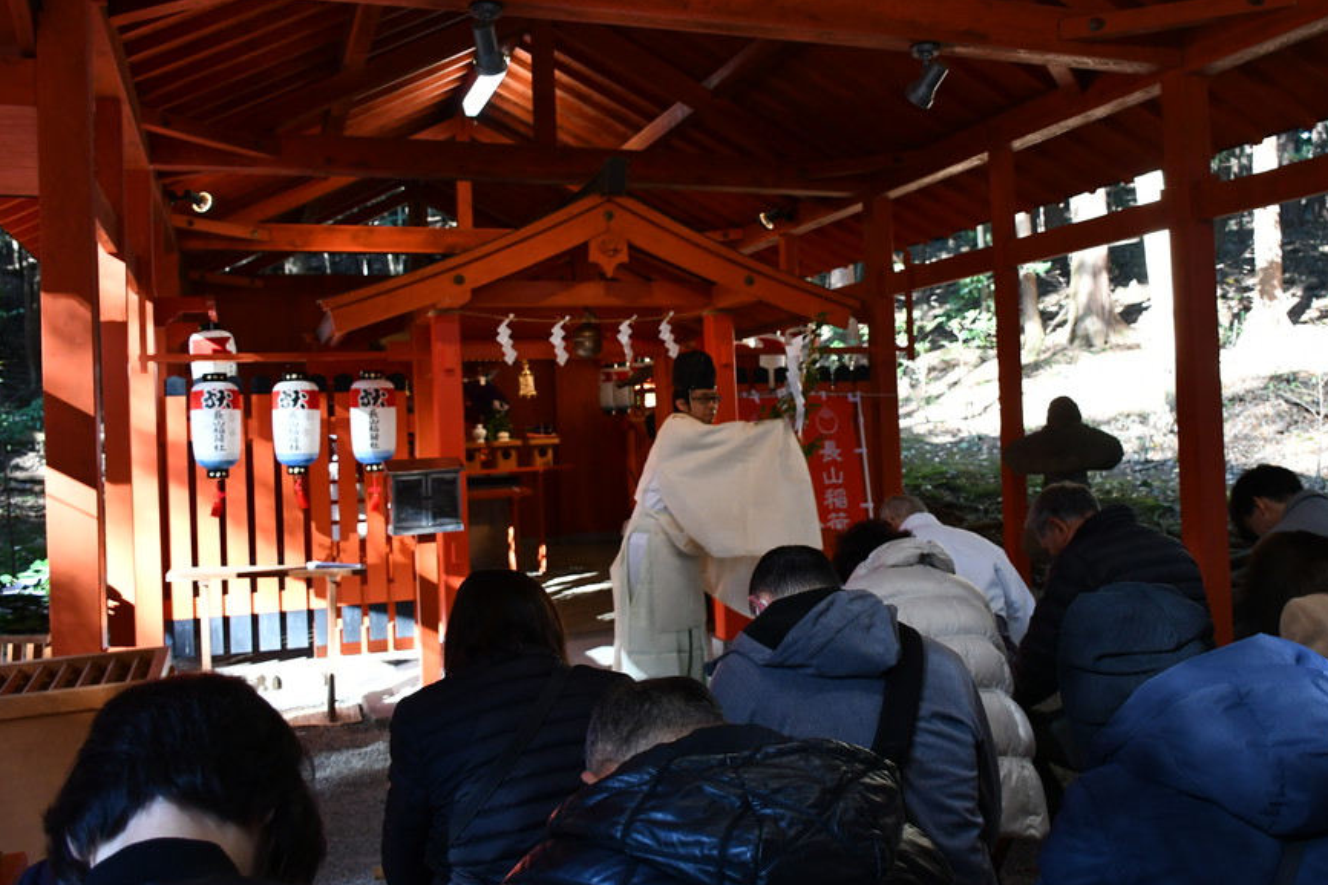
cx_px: 751
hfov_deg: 57.0
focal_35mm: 33
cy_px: 400
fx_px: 1217
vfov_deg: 39.9
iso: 900
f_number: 3.5
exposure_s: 1/125
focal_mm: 18
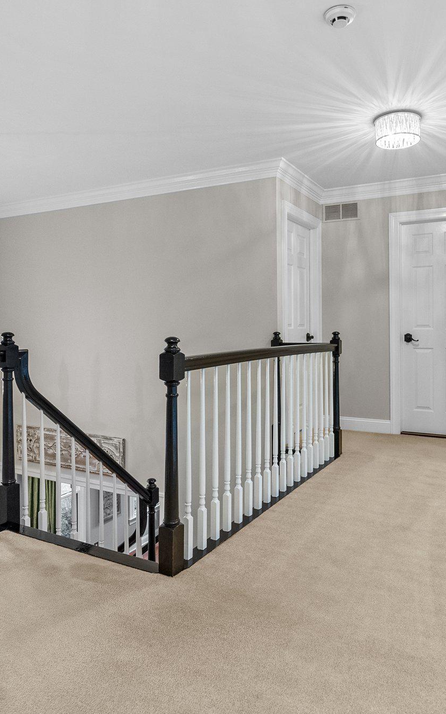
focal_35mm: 25
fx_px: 486
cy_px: 352
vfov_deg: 72.5
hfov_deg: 49.1
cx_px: 255
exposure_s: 1/8
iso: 2500
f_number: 8
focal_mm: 16
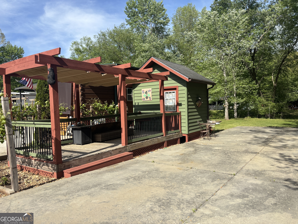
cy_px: 112
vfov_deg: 53.1
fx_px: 224
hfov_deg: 67.3
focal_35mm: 26
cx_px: 149
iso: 50
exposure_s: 1/2288
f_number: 1.6
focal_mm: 5.96
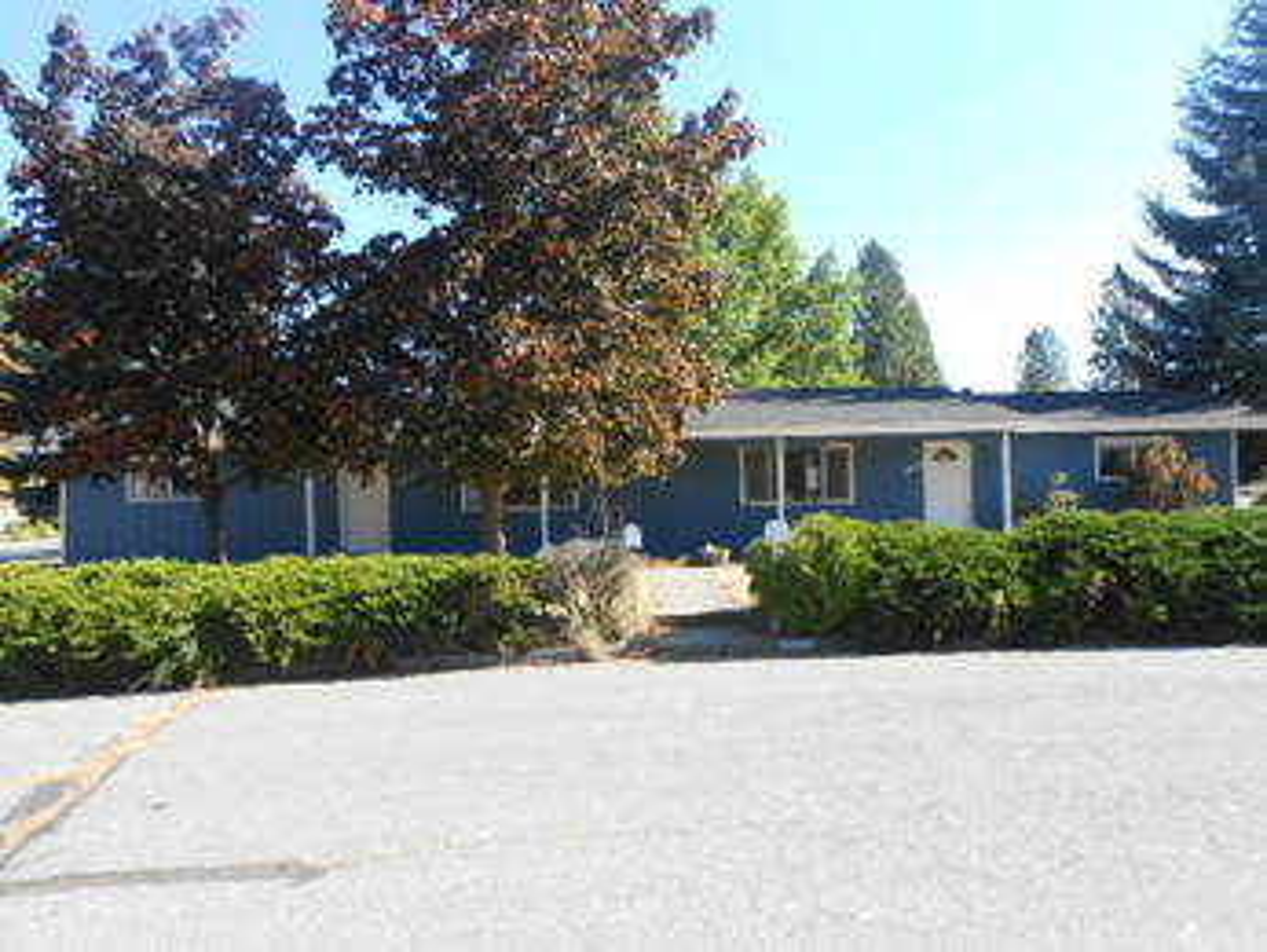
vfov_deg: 53.1
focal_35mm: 26
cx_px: 634
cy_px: 476
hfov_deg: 67.3
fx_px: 952
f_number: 3.2
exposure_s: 1/250
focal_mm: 4.6
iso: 80
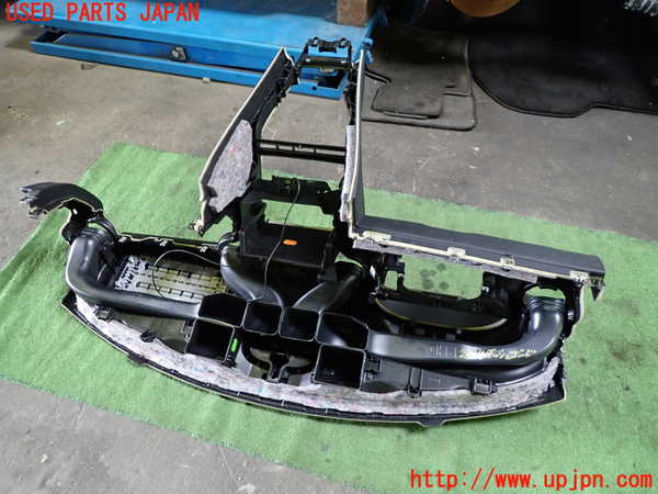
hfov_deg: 69.4
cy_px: 247
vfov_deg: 54.9
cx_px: 329
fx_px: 475
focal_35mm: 25
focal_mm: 4.5
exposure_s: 1/30
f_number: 2
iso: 320
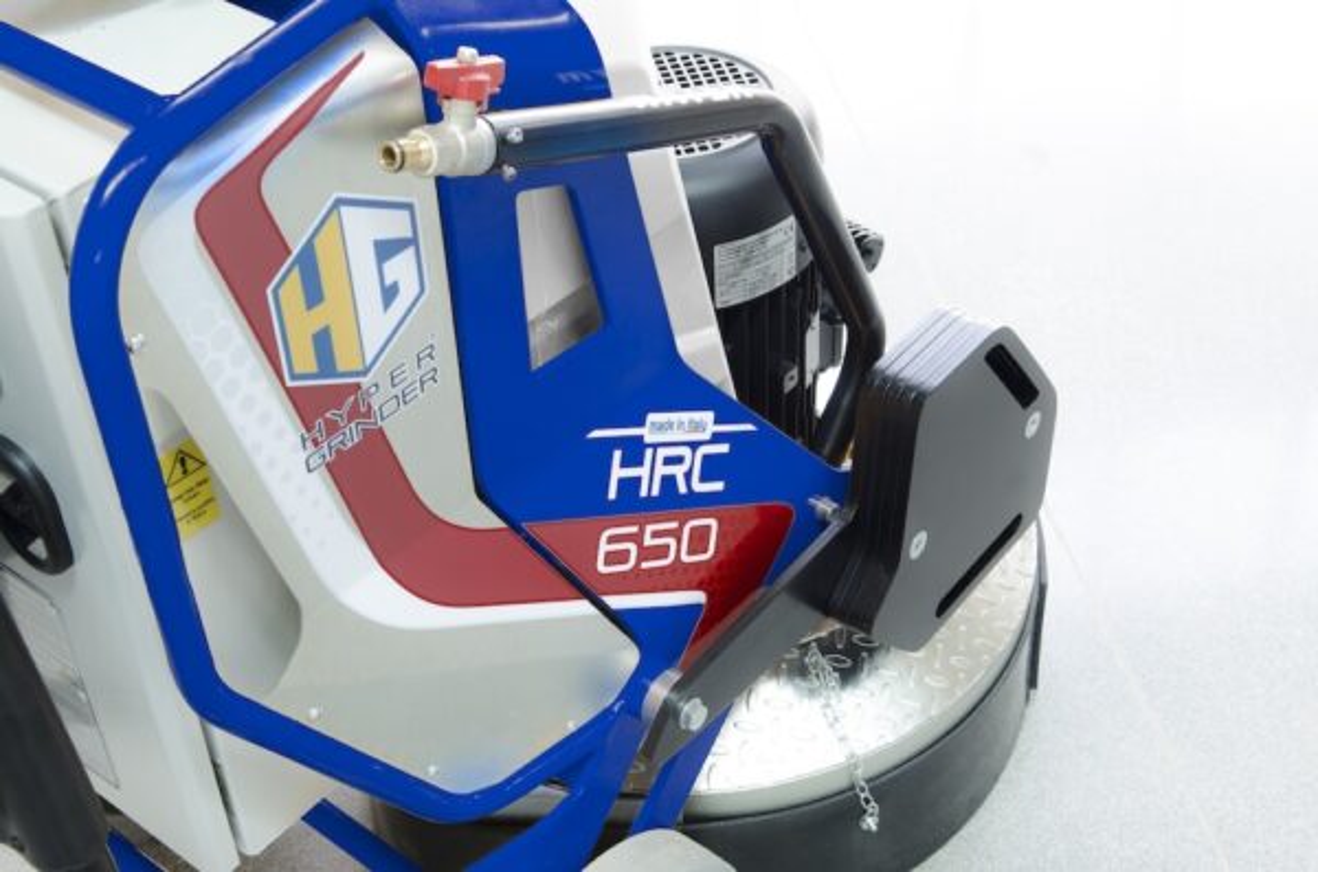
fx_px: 1753
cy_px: 436
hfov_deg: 41.2
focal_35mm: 48
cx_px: 659
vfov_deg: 27.9
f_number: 7.1
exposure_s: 1/3
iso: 100
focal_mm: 32
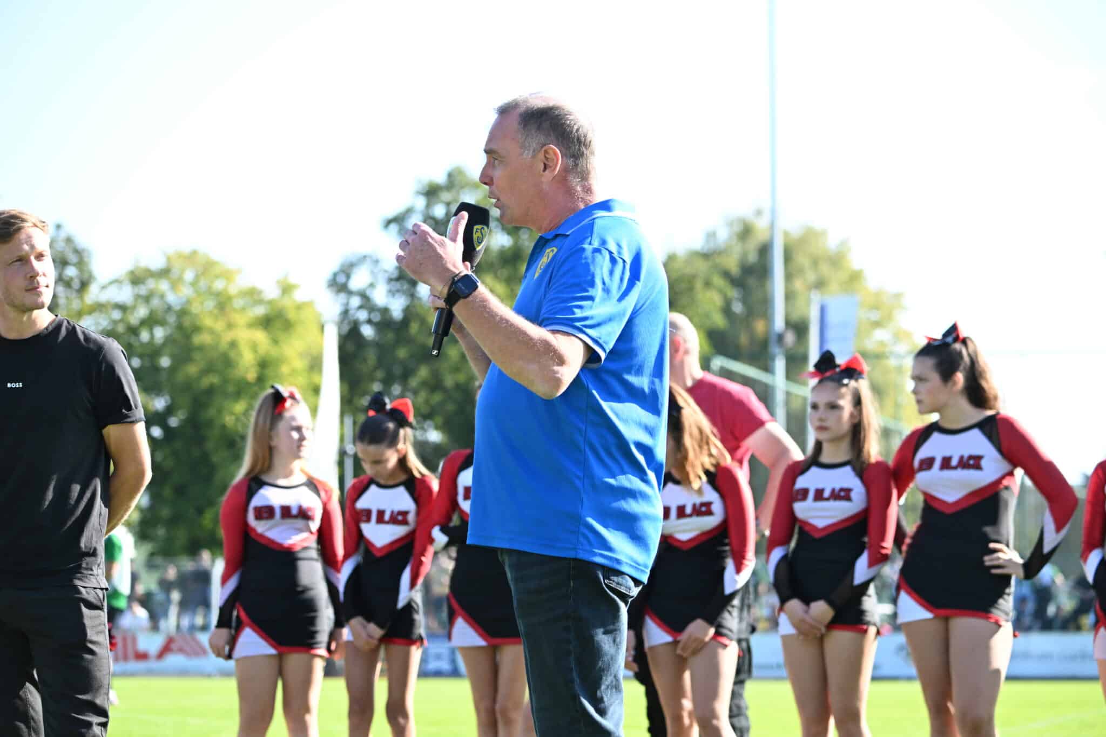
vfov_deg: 11.0
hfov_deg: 16.4
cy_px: 368
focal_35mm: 125
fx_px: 3840
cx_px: 553
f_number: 4.8
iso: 1100
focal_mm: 125
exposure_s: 1/1600
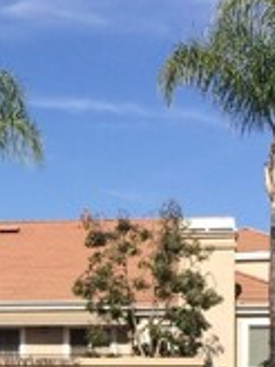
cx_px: -22
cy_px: 398
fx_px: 1197
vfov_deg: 16.9
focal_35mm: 113
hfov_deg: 12.9
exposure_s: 1/2415
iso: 32
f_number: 2.2
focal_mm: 4.15
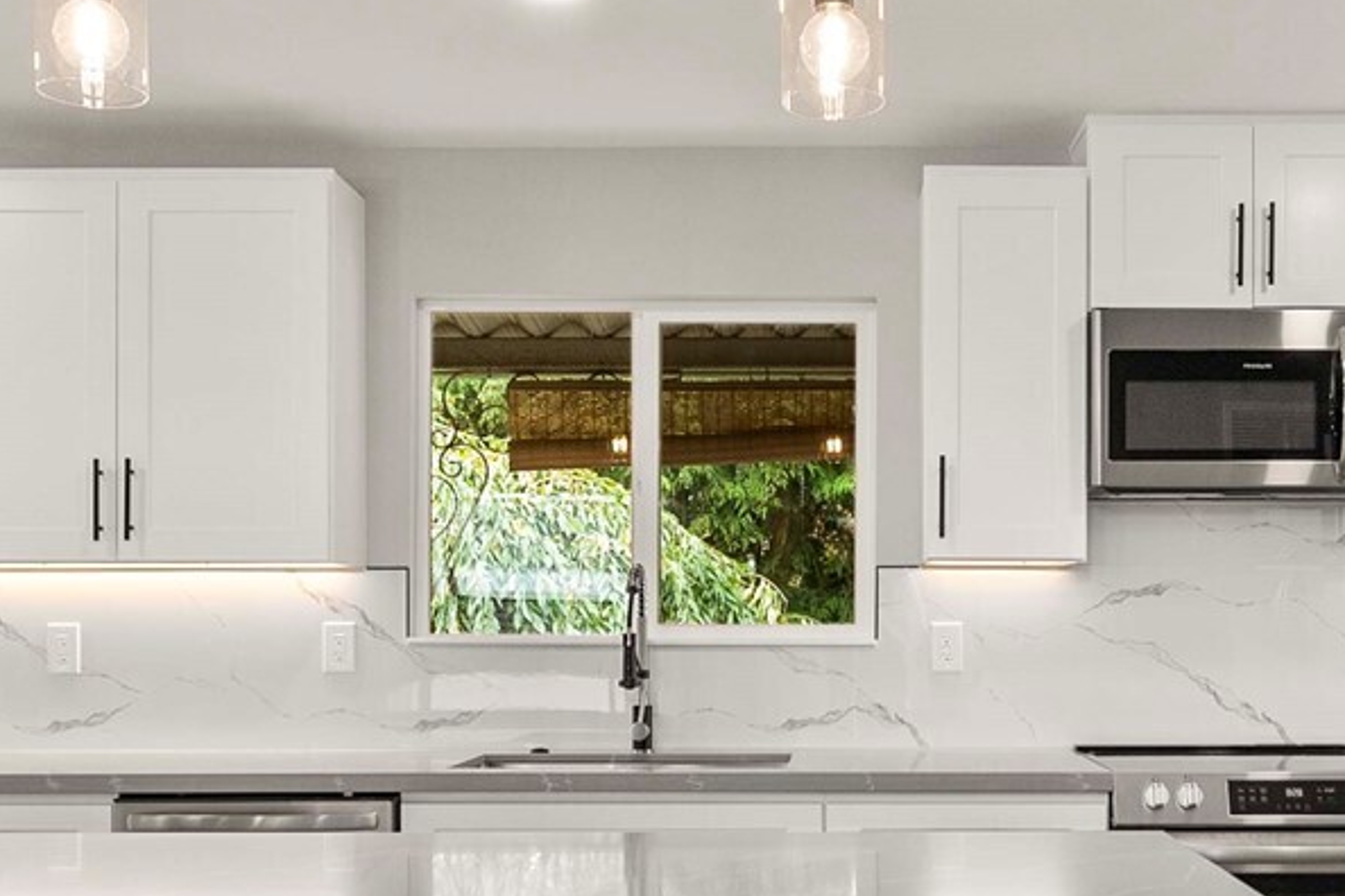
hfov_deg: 47.2
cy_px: 701
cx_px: 391
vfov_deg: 32.6
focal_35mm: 40
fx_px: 1494
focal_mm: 14
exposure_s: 1/60
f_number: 7.1
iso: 100
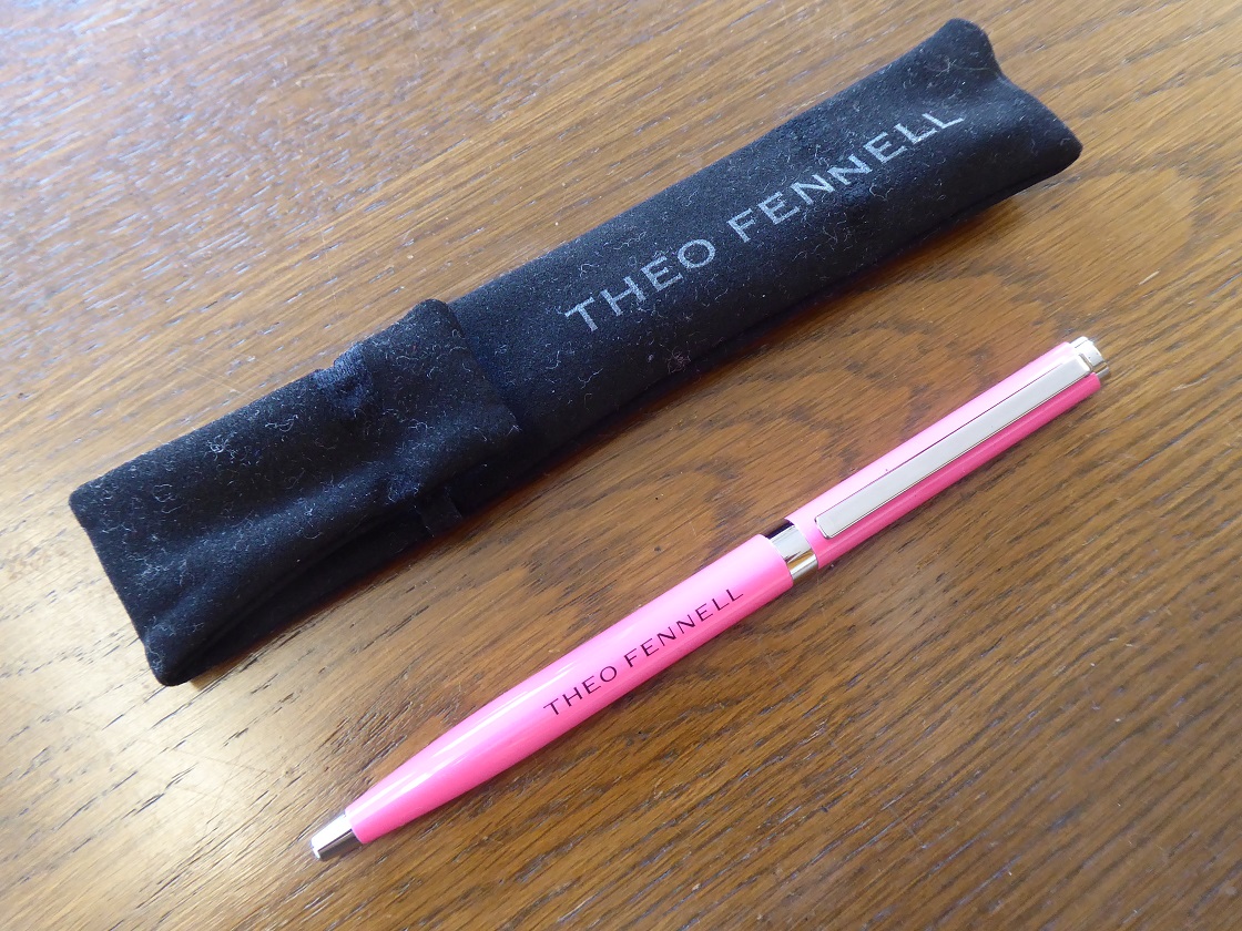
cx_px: 621
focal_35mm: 29
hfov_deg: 61.7
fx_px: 1041
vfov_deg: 48.2
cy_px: 466
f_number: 3.5
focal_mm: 5
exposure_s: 1/30
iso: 400
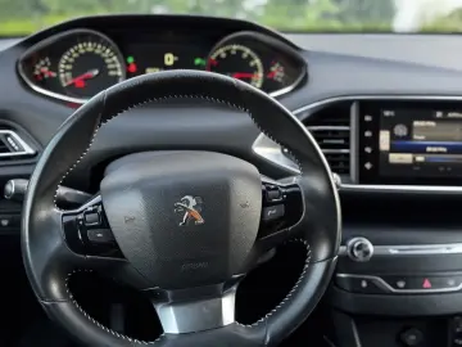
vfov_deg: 30.3
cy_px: 174
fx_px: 641
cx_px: 231
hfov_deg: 39.7
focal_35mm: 48
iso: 320
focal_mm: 6.76
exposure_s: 1/40
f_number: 1.78
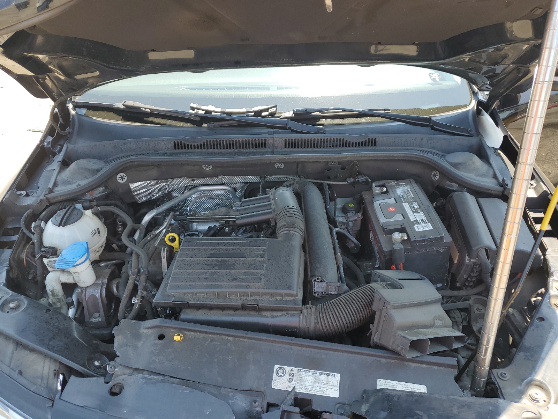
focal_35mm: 26
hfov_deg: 67.3
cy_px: 210
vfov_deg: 53.1
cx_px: 279
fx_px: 419
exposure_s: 1/417
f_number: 1.5
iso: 50
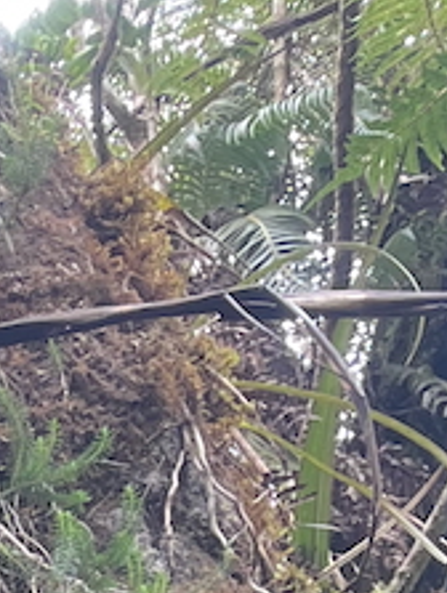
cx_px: -713
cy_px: 1545
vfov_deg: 10.7
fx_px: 2558
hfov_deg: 8.8
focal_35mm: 149
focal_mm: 5.1
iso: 80
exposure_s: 1/122
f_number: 1.6
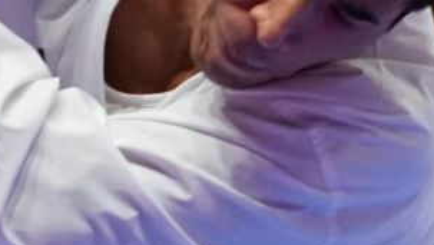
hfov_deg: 1.3
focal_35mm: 1628
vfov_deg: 0.7
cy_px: -378
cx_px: -196
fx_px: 18750
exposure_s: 1/1000
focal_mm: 175
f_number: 4
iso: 3200
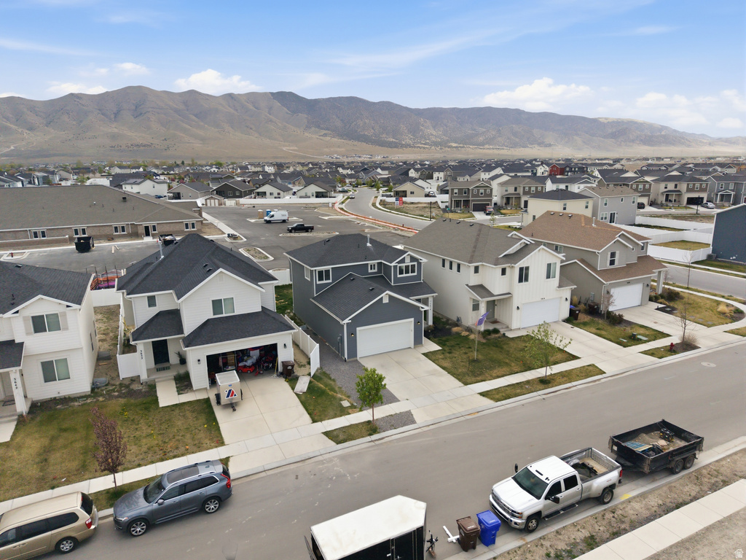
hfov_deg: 71.6
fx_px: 517
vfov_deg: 56.8
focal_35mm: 24
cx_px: 373
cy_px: 280
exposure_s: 1/6400
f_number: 1.8
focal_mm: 8.7
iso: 310
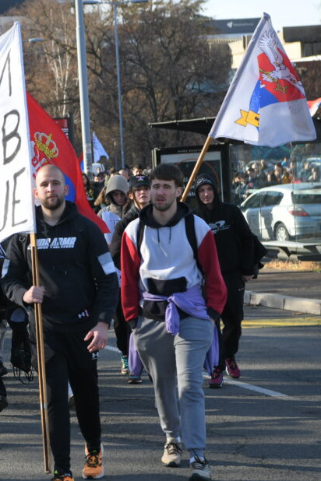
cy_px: 216
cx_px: -57
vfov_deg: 17.6
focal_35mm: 116
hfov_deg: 11.6
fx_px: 1551
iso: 500
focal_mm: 70
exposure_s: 1/1250
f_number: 5
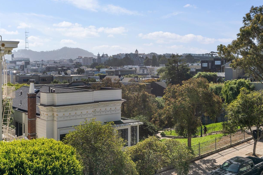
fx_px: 314
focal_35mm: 43
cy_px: 77
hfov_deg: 45.4
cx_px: 128
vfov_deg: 31.1
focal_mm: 35
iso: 400
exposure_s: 1/2000
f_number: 8
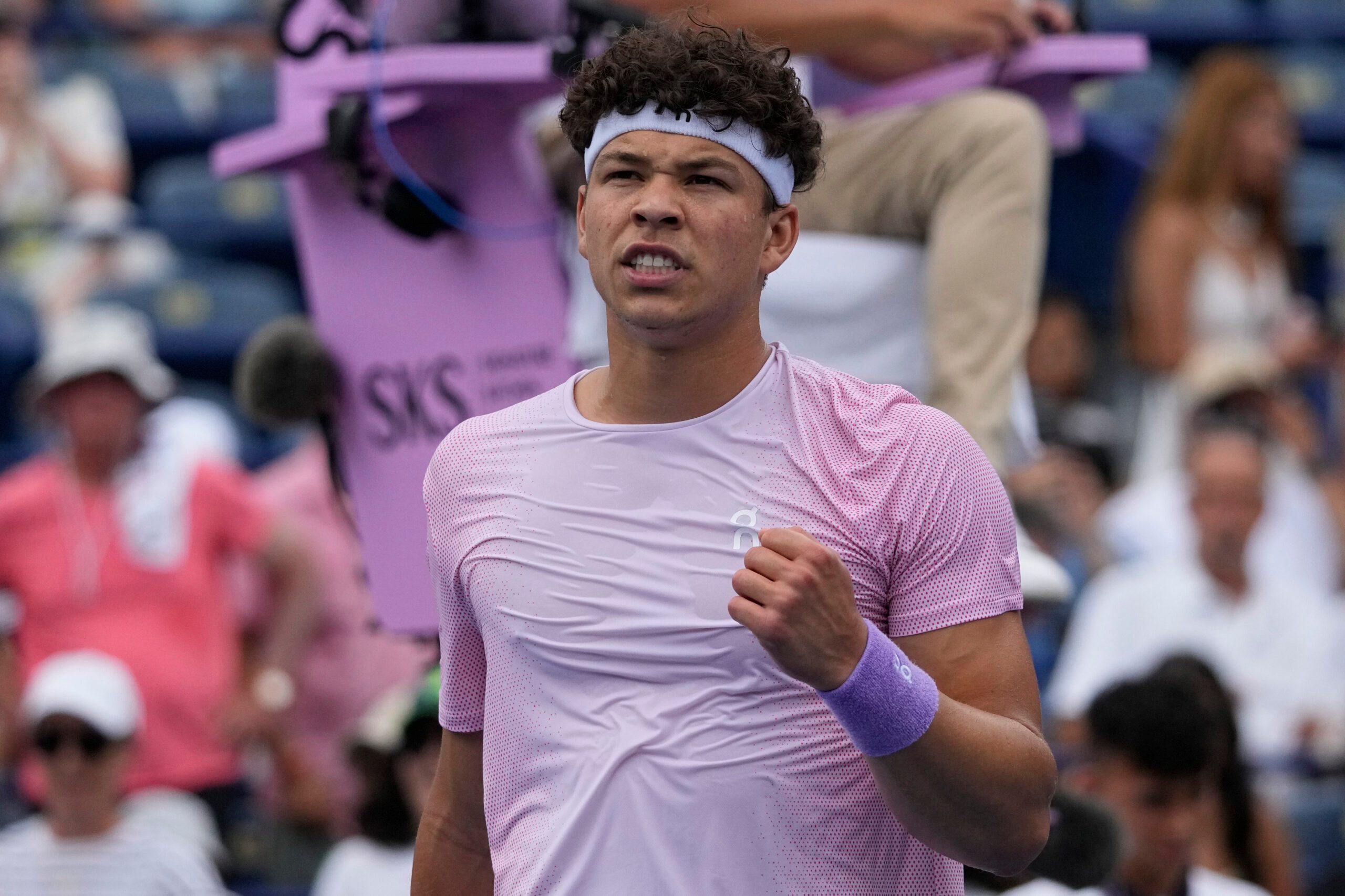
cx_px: 672
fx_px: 14944
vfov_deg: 3.4
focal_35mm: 400
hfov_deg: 5.2
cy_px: 448
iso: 2500
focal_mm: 400
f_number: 7.1
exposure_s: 1/5000
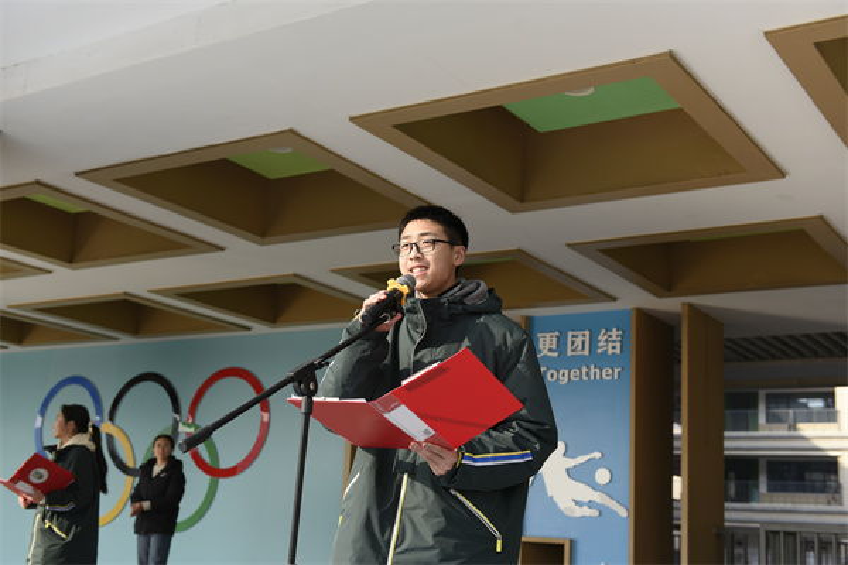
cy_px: 282
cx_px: 424
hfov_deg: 41.1
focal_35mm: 48
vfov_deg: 28.1
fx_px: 1131
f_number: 4.5
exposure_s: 1/640
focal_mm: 48
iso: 200
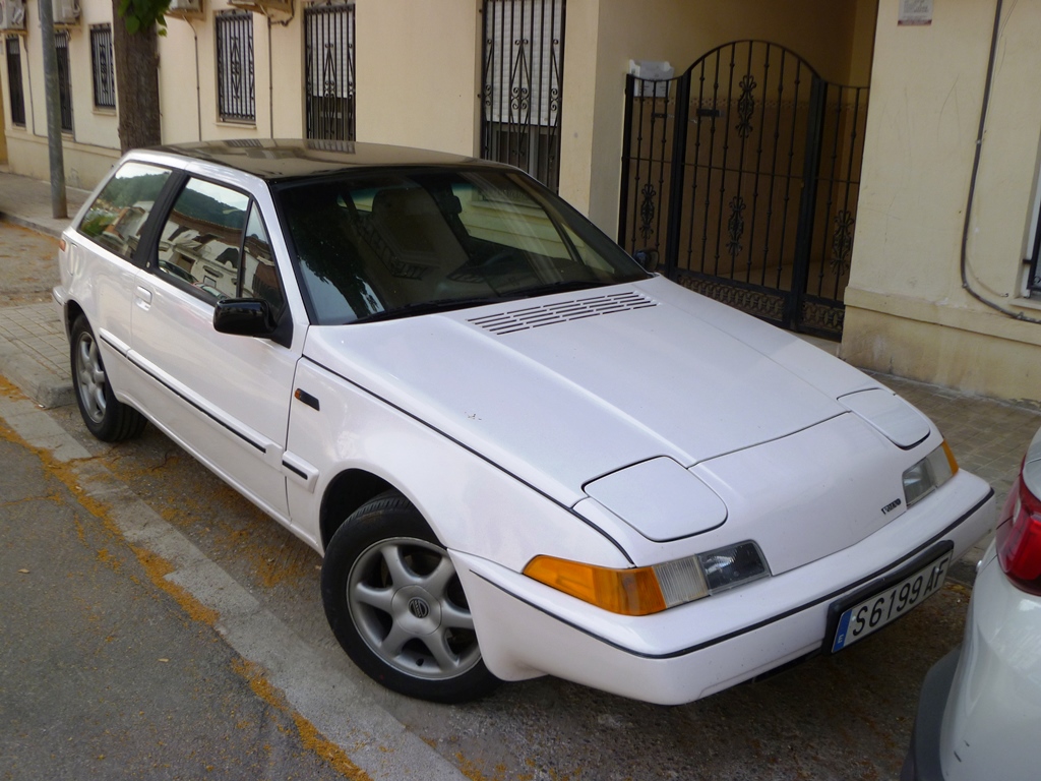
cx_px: 520
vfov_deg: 44.2
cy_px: 390
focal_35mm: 32
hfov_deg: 56.8
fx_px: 962
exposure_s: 1/250
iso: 80
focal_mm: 5.7
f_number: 3.5
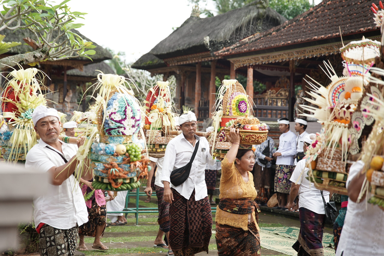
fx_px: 747
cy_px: 128
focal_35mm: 70
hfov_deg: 28.8
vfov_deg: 19.5
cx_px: 192
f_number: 3.5
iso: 200
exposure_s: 1/500
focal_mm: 70
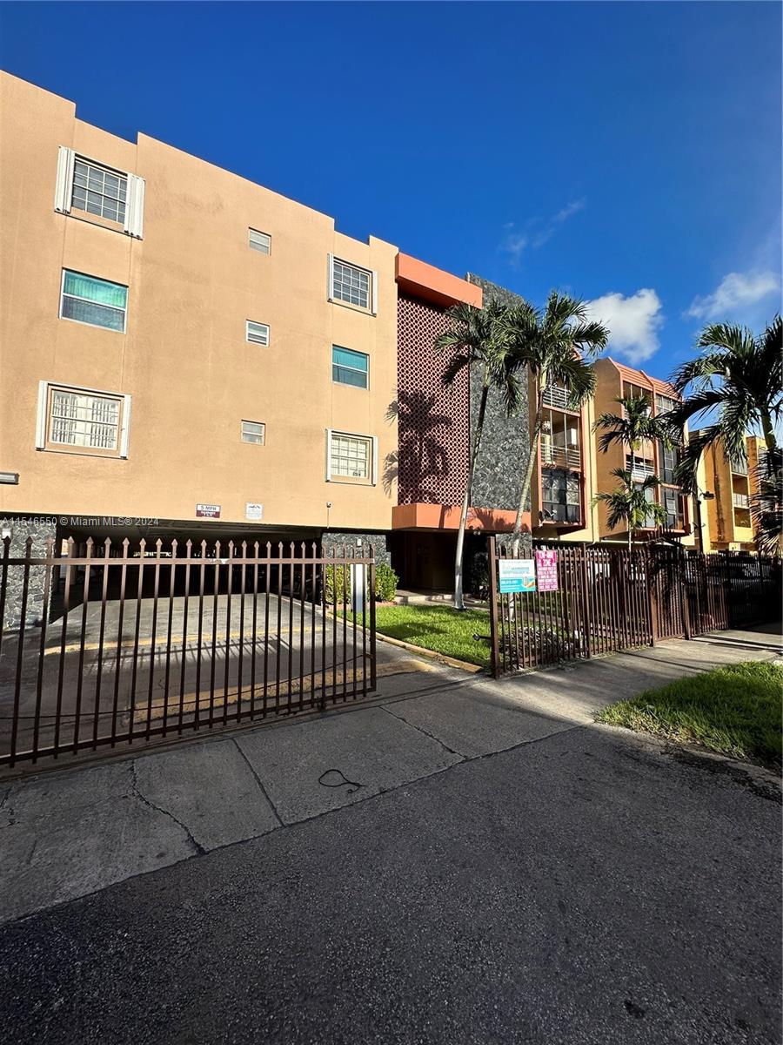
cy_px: 522
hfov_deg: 85.7
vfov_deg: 102.1
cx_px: 392
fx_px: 422
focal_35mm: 14
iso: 50
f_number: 2.2
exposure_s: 1/2174
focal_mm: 2.22
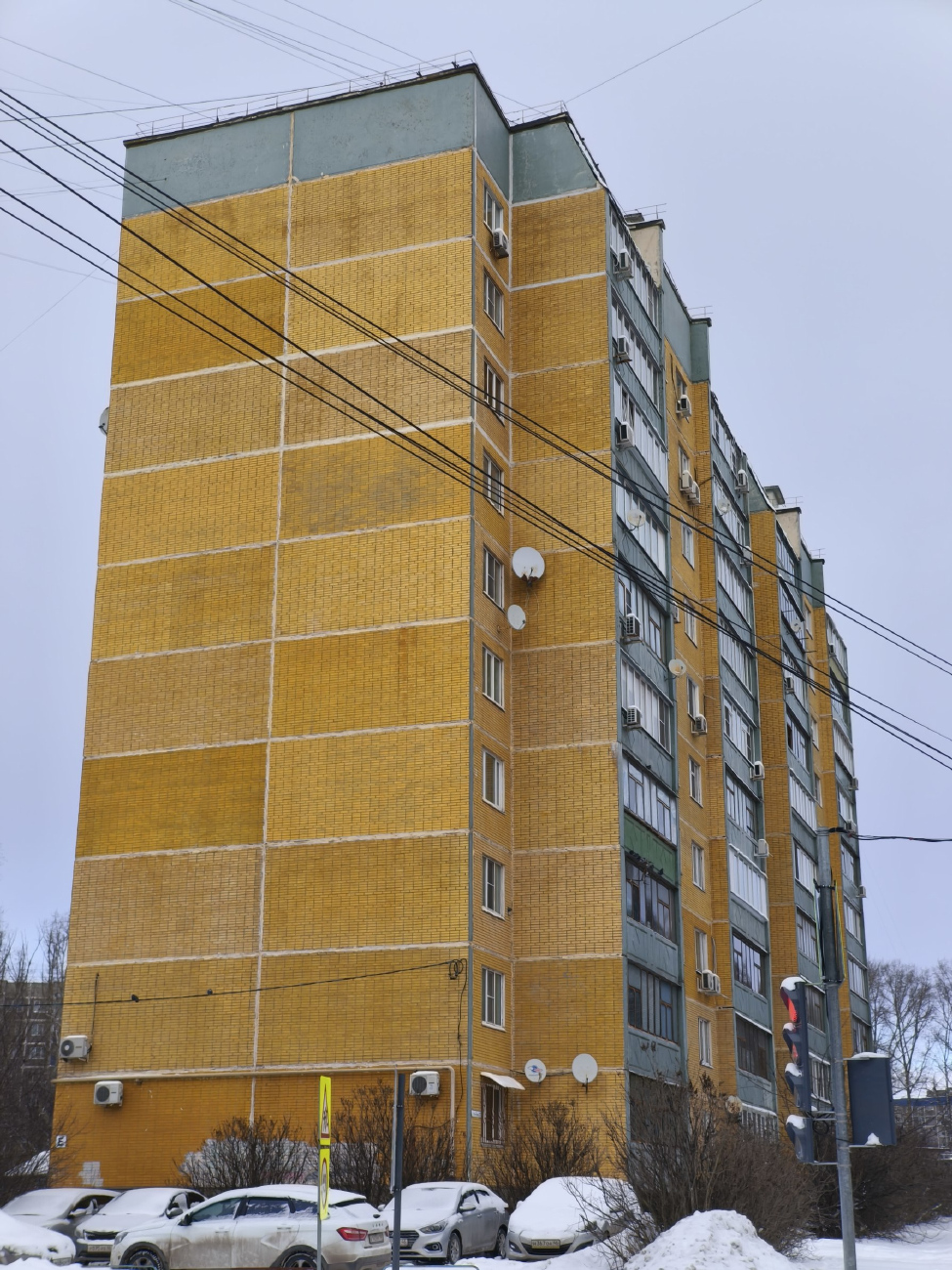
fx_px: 1833
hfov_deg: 29.1
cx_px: 476
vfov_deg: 38.2
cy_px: 635
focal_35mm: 50
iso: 50
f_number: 1.9
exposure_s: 1/208
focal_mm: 7.1
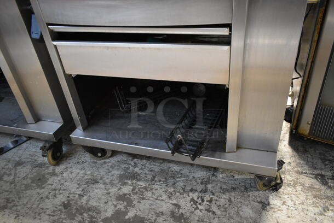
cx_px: 167
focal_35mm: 27
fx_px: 251
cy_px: 112
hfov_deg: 67.3
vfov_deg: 48.0
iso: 2200
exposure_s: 1/30
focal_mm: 18
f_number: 3.5
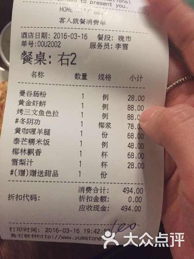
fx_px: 217
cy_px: 130
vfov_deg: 61.7
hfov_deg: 48.2
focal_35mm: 29
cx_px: 97
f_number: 2.2
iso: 400
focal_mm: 4.15
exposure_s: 1/17
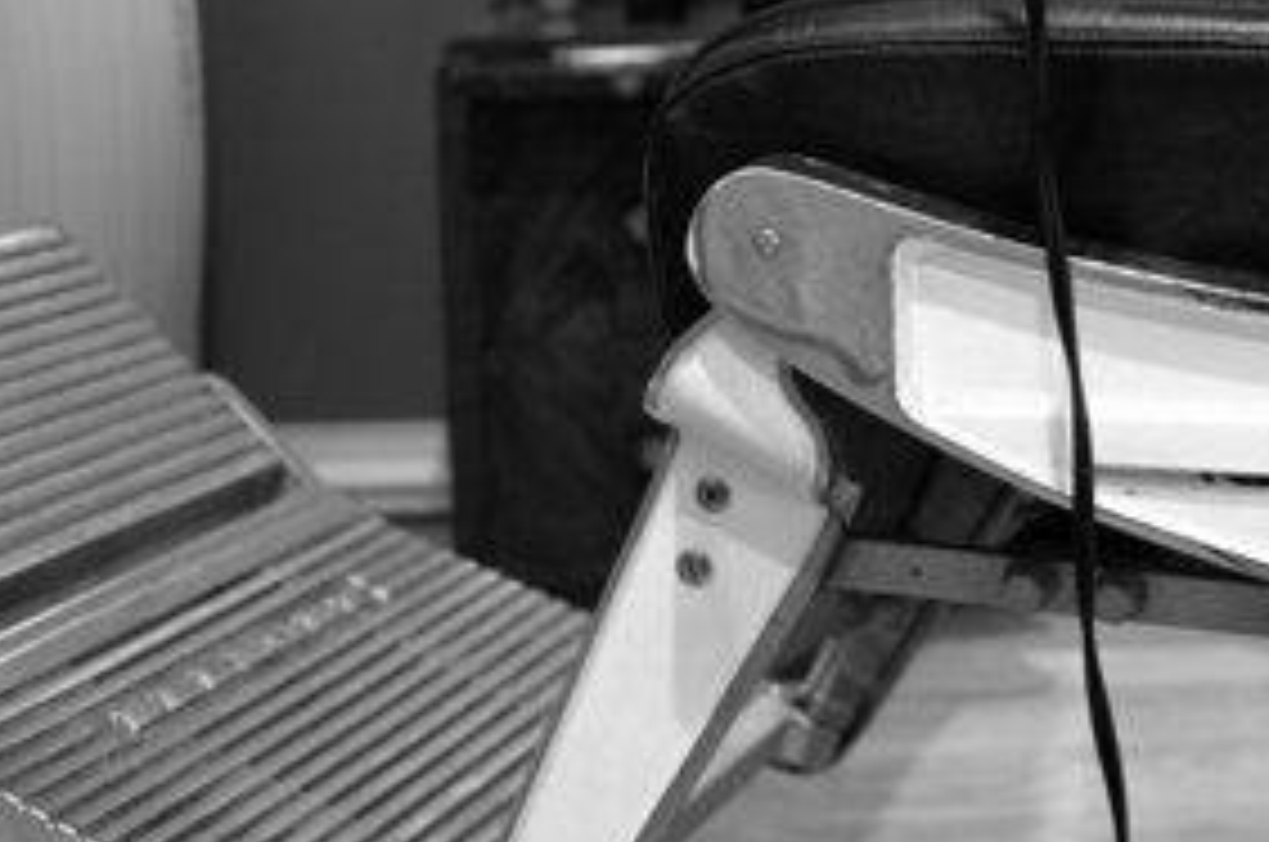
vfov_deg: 17.5
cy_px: 140
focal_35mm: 77
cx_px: 1206
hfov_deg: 25.3
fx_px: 2710
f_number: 2.8
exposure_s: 1/30
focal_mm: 24
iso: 400
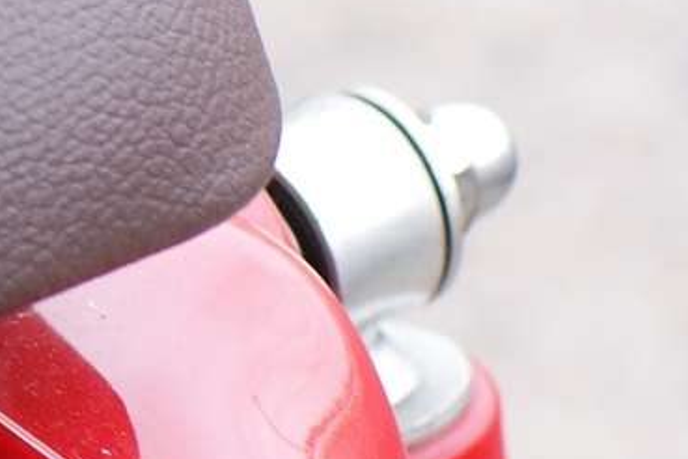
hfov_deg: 4.3
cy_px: -149
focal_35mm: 467
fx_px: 8924
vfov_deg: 2.9
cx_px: -1328
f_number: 3.5
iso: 100
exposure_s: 1/160
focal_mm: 50
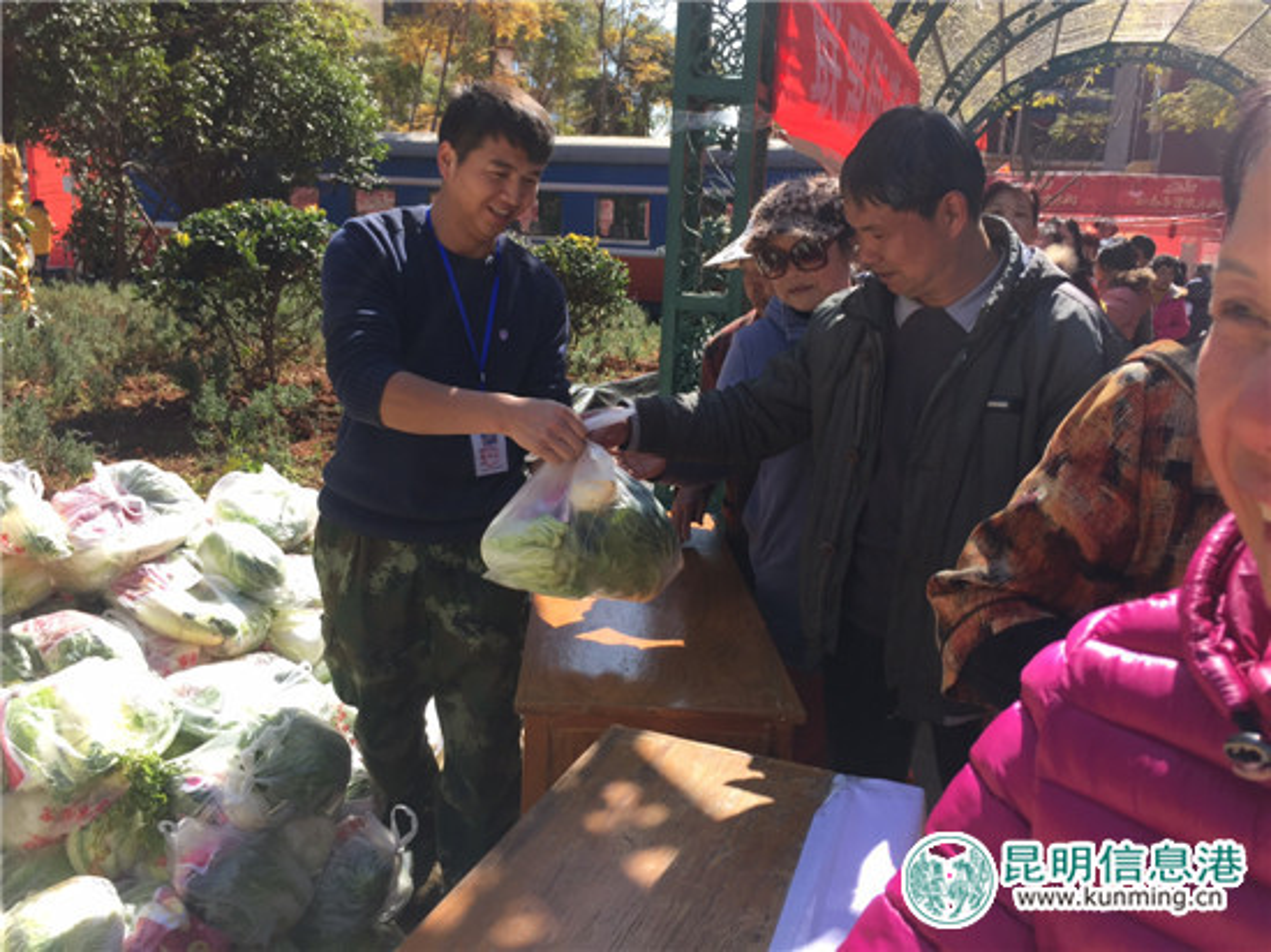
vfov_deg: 48.2
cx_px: 636
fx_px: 1064
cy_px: 476
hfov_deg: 61.7
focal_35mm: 29
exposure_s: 1/842
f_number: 2.2
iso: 32
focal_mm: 4.15
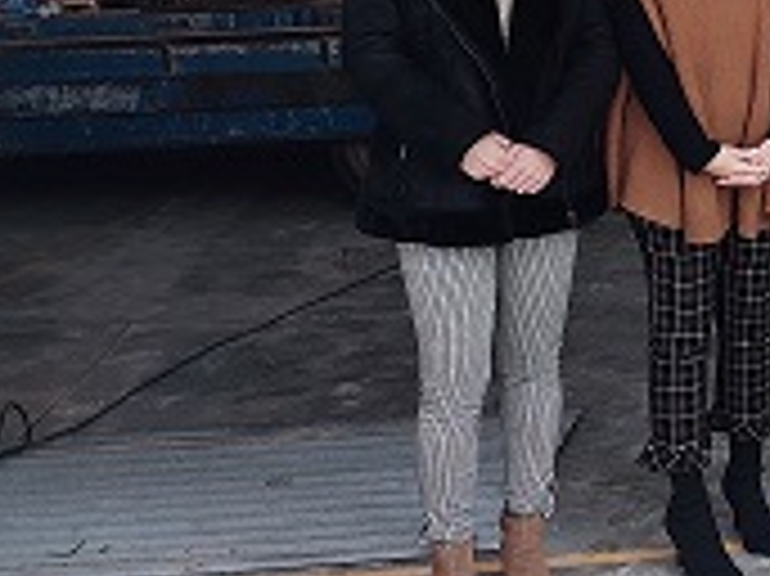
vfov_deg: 19.1
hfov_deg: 23.2
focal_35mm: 73
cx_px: 1045
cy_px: -106
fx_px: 1623
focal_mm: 6.04
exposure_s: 1/50
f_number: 1.9
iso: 177
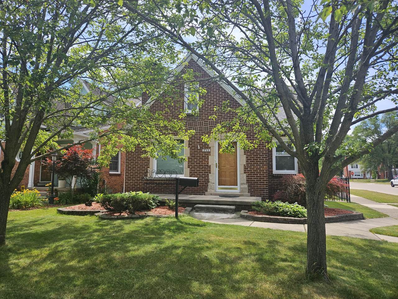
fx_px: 264
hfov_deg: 73.9
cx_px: 199
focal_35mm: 23
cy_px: 150
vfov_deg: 58.9
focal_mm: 5.4
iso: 25
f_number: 1.8
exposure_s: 1/790
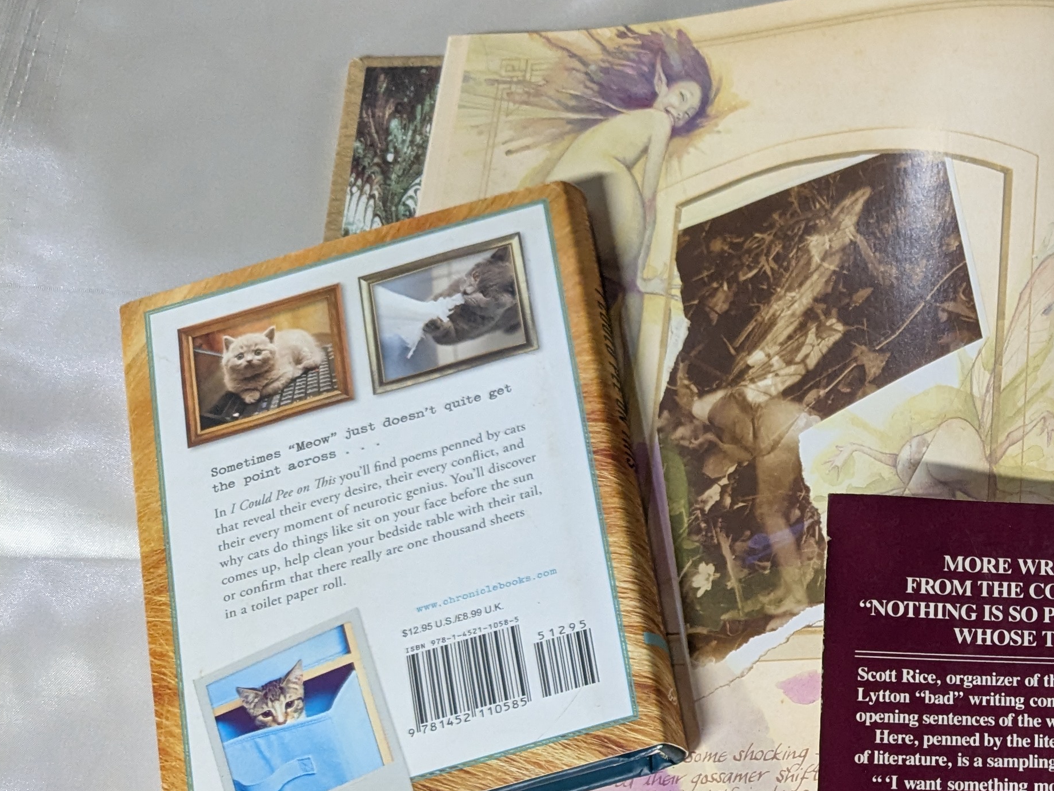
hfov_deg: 29.6
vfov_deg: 24.2
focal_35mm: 59
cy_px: 696
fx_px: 1797
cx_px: 1144
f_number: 1.73
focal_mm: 4.38
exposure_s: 1/40
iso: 201
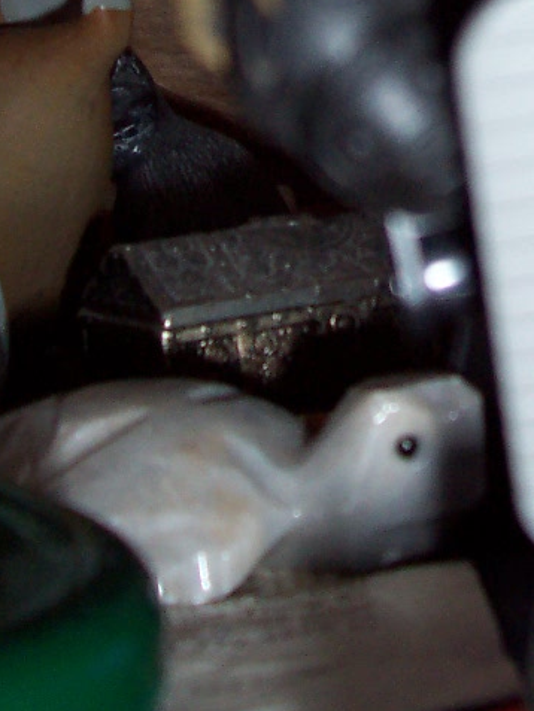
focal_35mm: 93
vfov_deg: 20.3
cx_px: 489
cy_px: -24
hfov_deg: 15.7
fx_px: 1912
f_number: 2.8
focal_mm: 5.6
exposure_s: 1/60
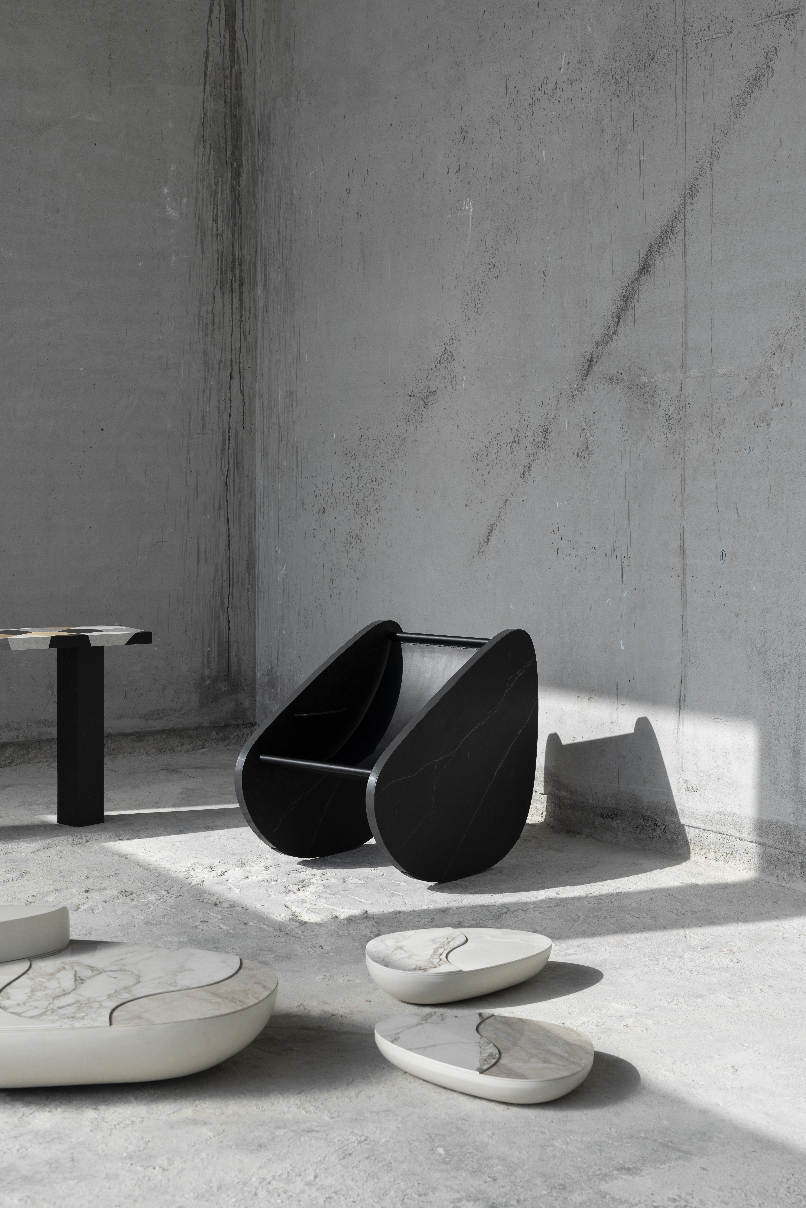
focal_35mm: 50
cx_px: 403
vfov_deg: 39.6
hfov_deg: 27.0
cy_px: 604
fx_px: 1679
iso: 100
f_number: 6.3
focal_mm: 50
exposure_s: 1/320
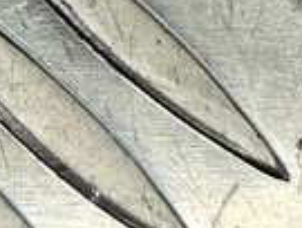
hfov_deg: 11.1
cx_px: -45
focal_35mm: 174
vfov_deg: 7.2
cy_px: -548
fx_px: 1522
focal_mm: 4.11
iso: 125
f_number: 1.6
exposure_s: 1/66.7
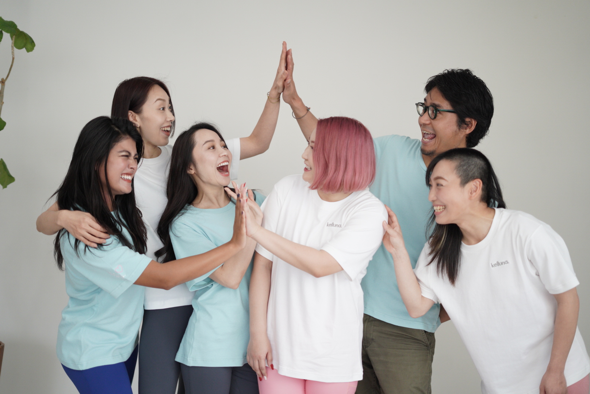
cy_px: 197
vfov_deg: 27.0
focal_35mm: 50
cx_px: 295
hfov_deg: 39.6
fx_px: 820
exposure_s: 1/640
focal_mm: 50
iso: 1000
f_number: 1.8
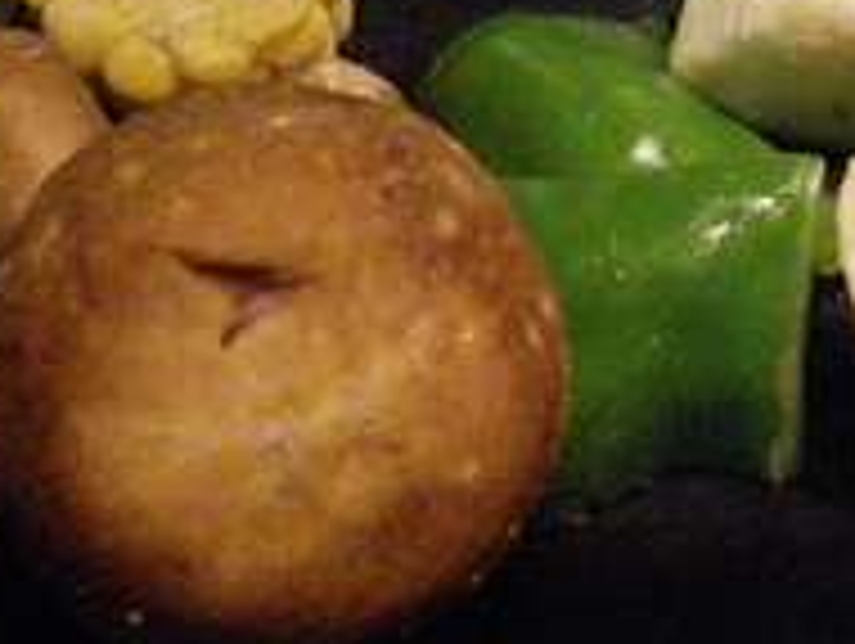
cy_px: 189
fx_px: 1286
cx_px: 657
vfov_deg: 27.8
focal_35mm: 52
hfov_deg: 35.8
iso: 1600
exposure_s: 1/13
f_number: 3.1
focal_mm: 4
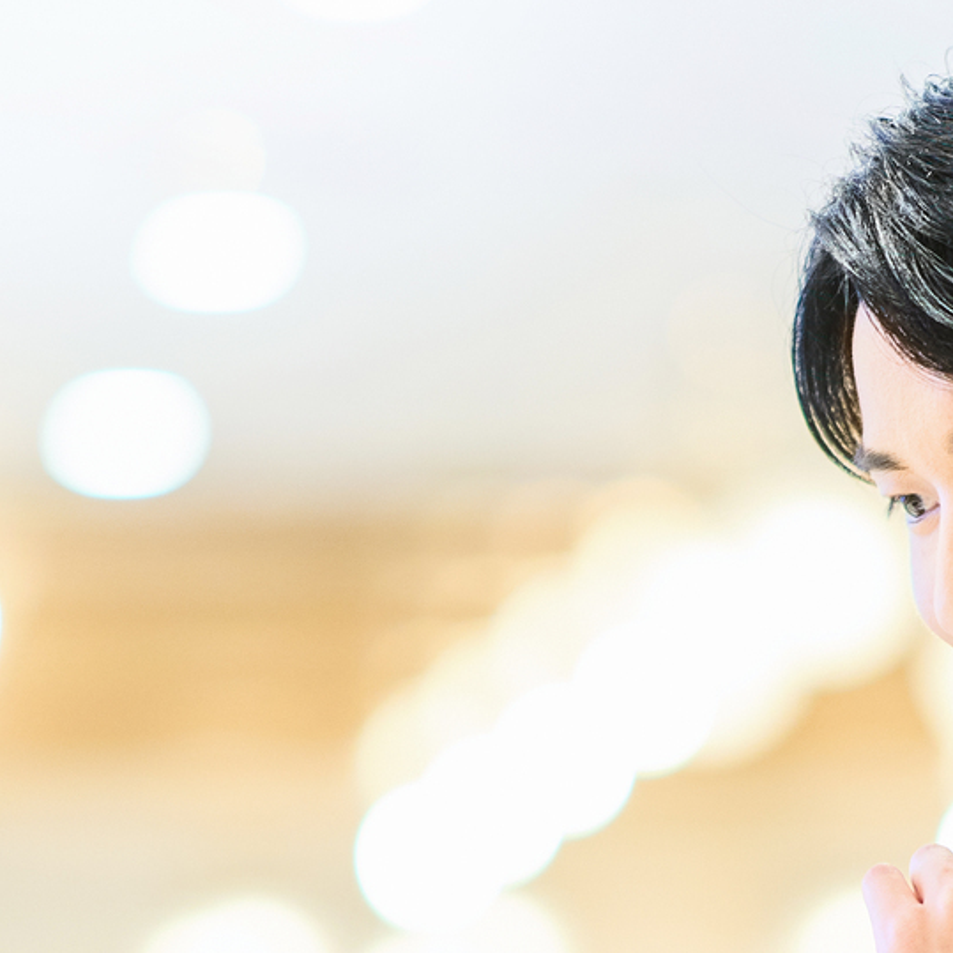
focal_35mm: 268
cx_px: 546
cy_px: 842
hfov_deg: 6.5
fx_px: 8347
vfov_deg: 6.5
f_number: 1.4
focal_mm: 85
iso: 800
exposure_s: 1/320
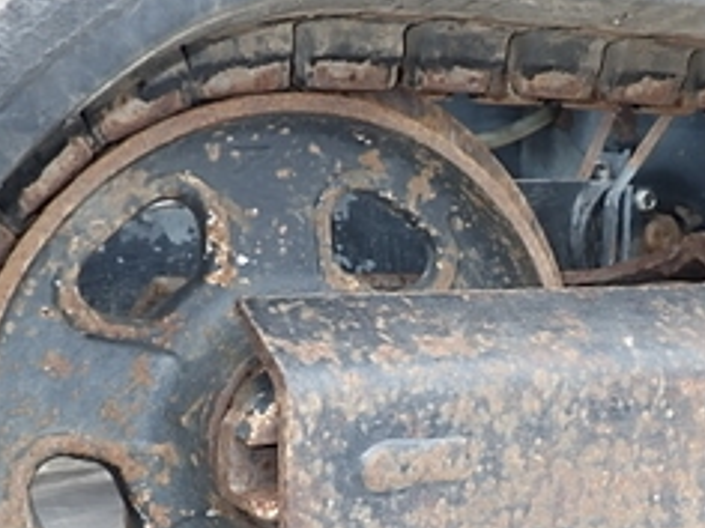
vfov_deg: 25.4
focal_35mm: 57
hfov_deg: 33.7
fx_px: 1161
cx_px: 430
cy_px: 397
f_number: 4.2
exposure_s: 1/125
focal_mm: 5
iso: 125
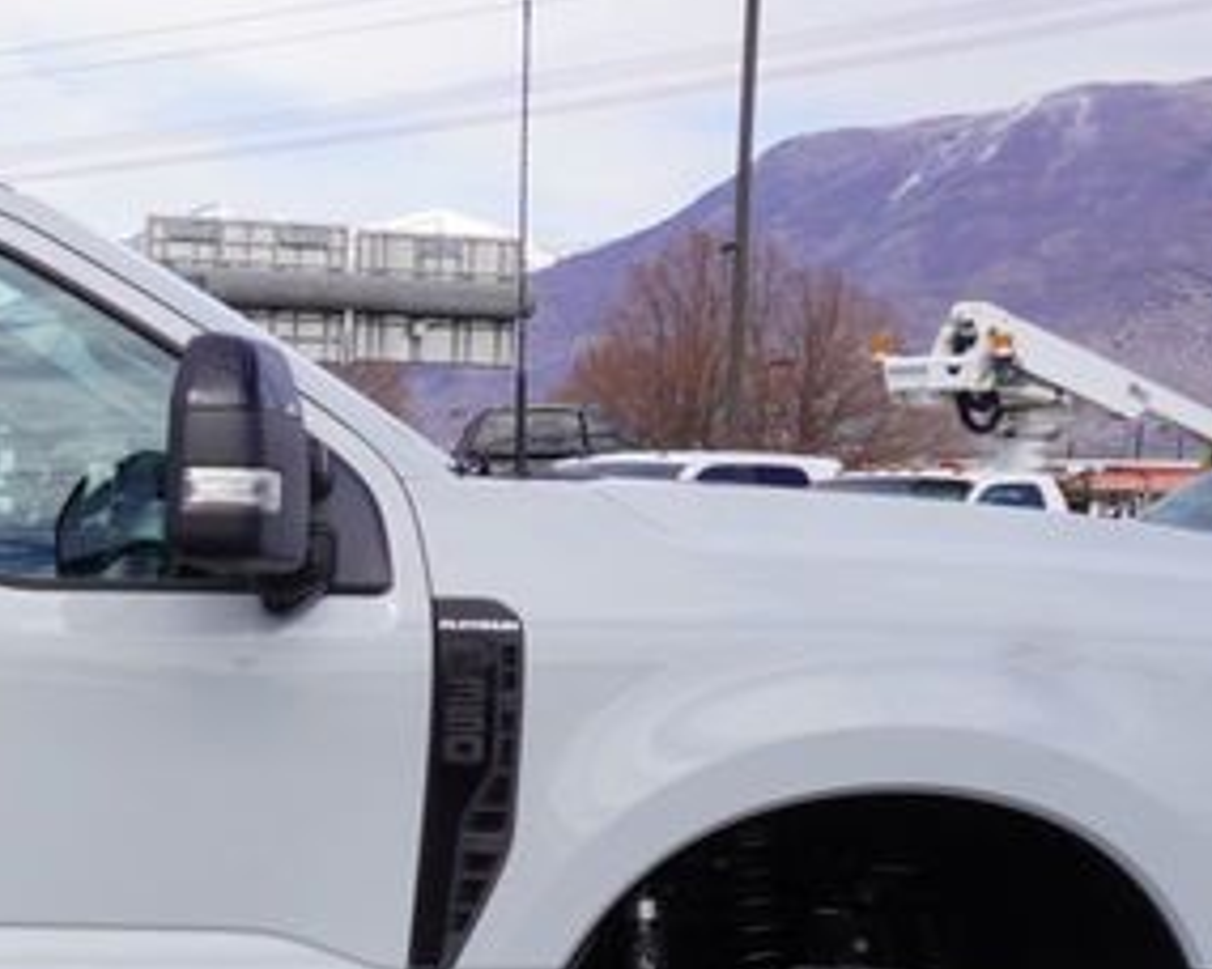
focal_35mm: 81
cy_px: 905
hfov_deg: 20.2
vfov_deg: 18.6
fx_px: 2906
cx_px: -625
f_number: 10
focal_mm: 16
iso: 100
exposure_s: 1/160
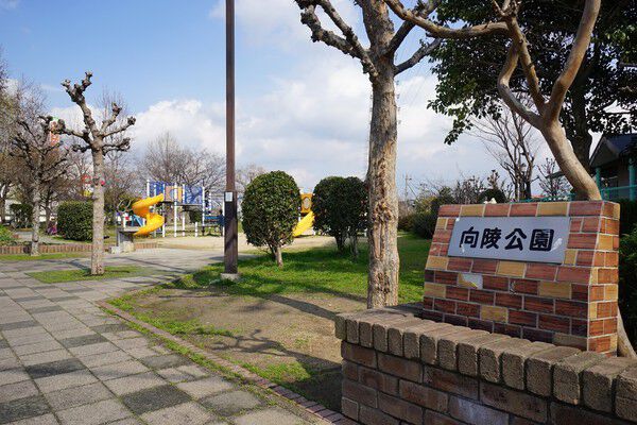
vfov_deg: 47.9
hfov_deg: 67.4
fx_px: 478
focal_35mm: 27
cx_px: 318
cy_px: 212
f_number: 13
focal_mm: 18
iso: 100
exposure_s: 1/100
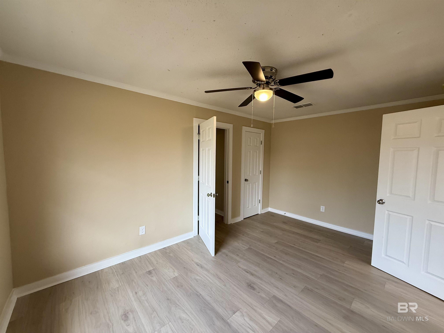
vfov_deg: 85.7
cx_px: 222
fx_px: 180
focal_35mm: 14
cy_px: 166
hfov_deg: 102.1
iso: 160
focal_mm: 2.22
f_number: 2.2
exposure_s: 1/120
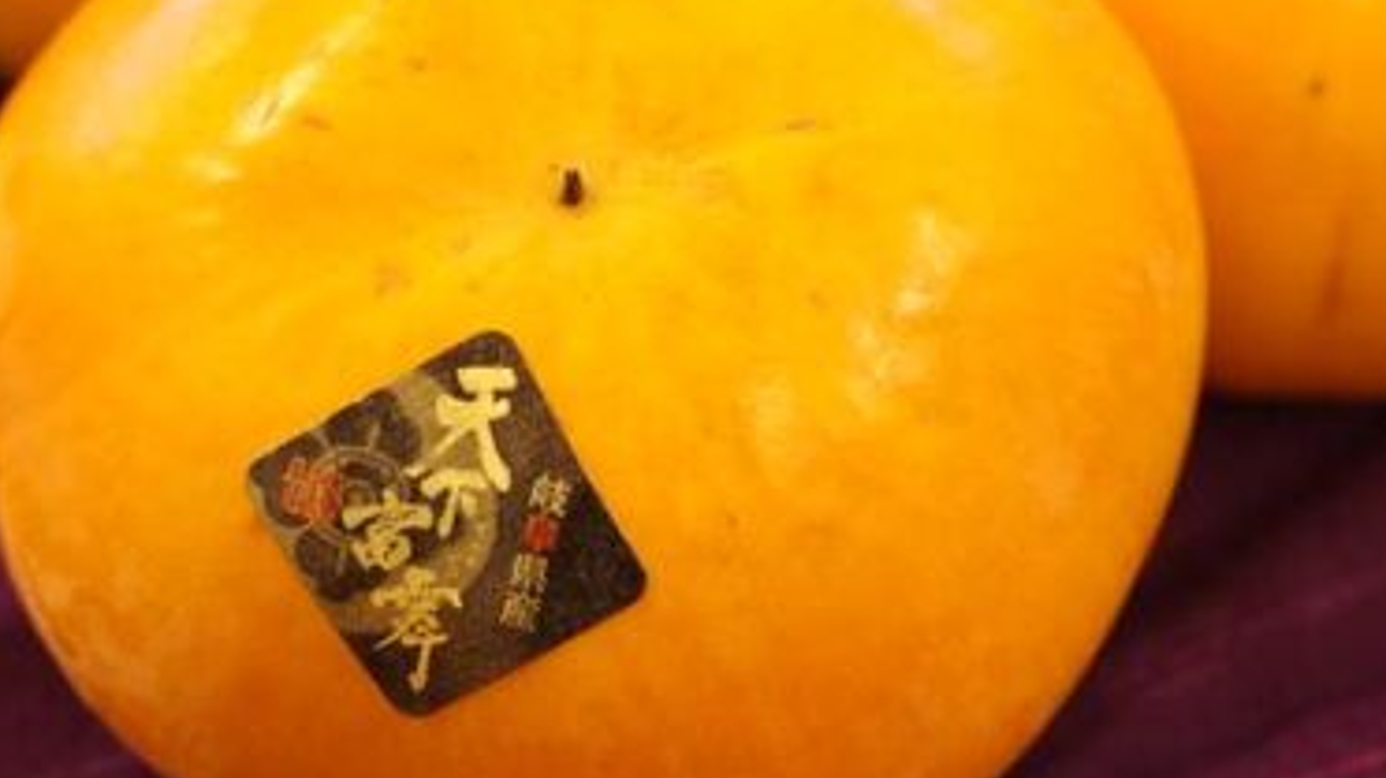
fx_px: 4960
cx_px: 697
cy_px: 87
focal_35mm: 135
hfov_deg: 15.9
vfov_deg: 8.9
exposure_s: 1/100
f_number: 4
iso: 1600
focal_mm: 50
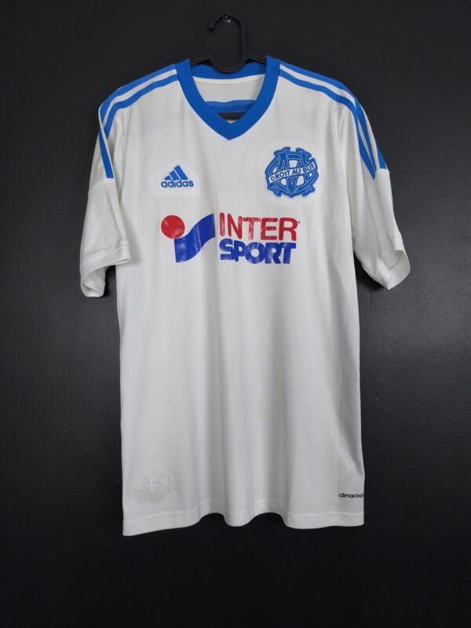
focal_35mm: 23
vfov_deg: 73.9
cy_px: 314
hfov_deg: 58.9
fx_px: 417
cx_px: 236
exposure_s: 1/125
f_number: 1.6
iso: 400
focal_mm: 6.57
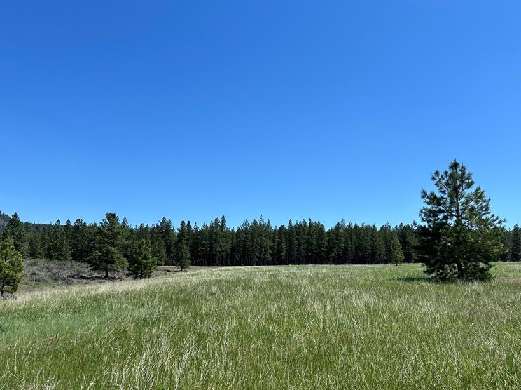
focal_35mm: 30
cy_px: 231
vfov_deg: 46.6
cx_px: 270
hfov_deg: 60.0
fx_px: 451
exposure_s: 1/4545
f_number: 1.78
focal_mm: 6.86
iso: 80
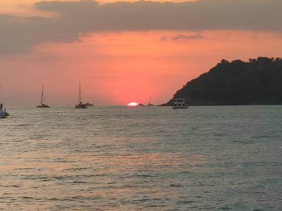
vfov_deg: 7.5
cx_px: 141
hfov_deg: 9.9
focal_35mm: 199
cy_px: 106
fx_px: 1621
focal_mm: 5.58
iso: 50
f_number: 1.8
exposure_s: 1/100
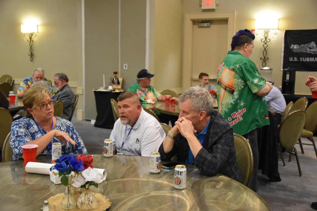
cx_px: 158
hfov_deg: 49.6
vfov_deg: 34.2
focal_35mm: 39
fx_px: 343
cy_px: 106
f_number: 4
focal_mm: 26
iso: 3600
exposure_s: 1/60
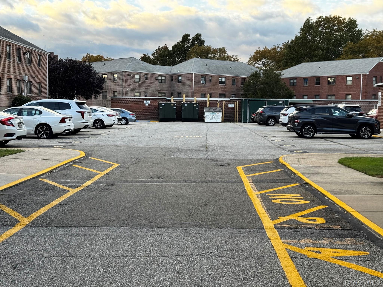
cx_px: 192
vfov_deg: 30.3
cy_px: 144
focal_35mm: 48
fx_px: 531
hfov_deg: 39.7
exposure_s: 1/385
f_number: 1.78
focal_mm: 6.76
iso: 64
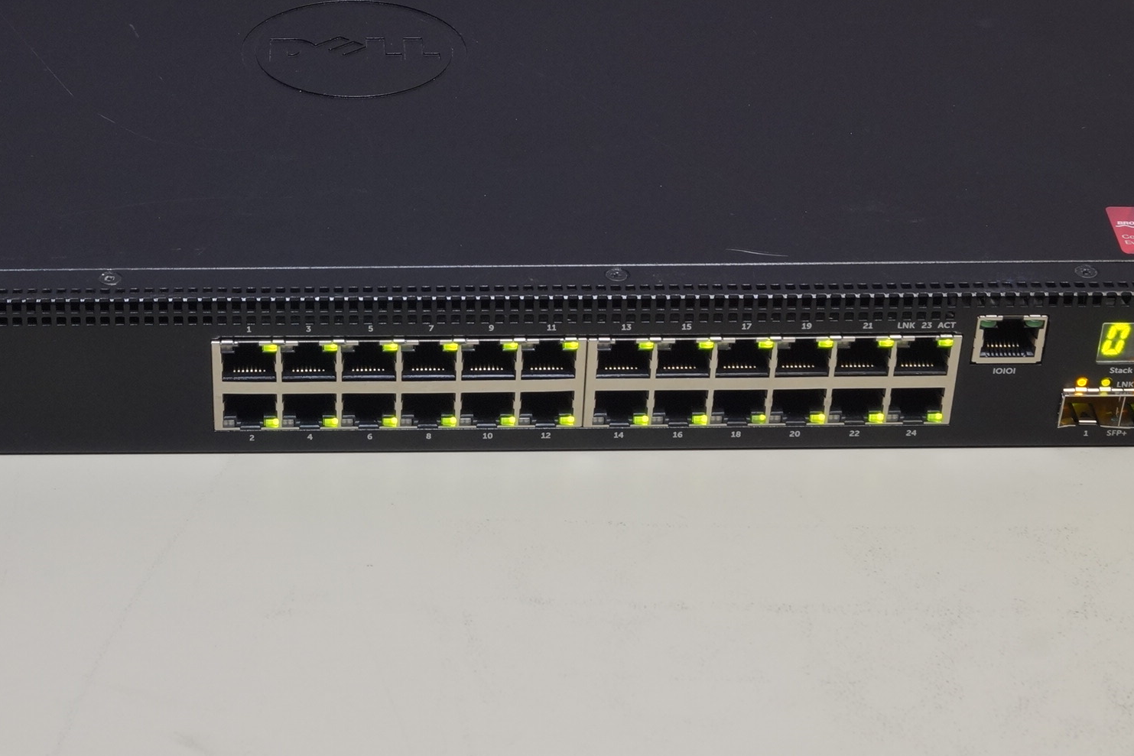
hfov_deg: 24.3
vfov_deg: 16.5
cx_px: 331
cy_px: 394
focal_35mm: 83
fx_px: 2615
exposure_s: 1/4
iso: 400
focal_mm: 30
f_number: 11
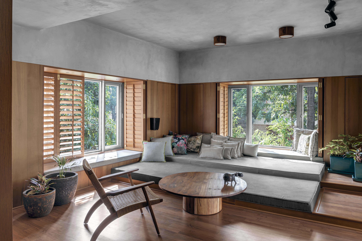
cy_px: 122
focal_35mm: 26
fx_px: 261
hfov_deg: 69.4
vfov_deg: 49.6
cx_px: 188
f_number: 13
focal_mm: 24
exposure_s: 1/4
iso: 200
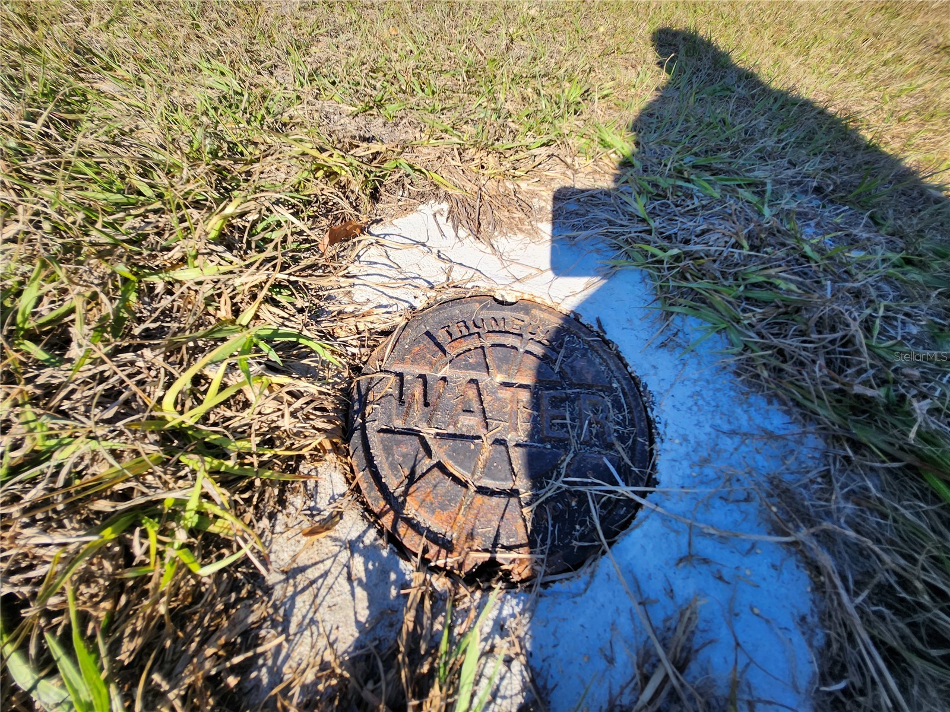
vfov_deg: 89.9
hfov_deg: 106.2
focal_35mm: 13
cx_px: 475
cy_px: 356
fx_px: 357
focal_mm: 1.7
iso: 32
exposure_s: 1/433
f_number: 2.2
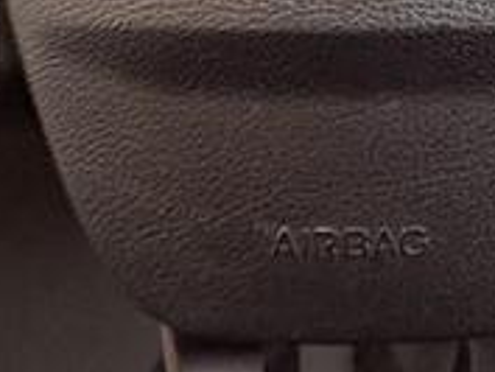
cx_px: 537
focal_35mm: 71
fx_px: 1016
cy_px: -95
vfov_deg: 19.3
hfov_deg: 25.5
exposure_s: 1/60
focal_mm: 2.22
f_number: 2.2
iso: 500
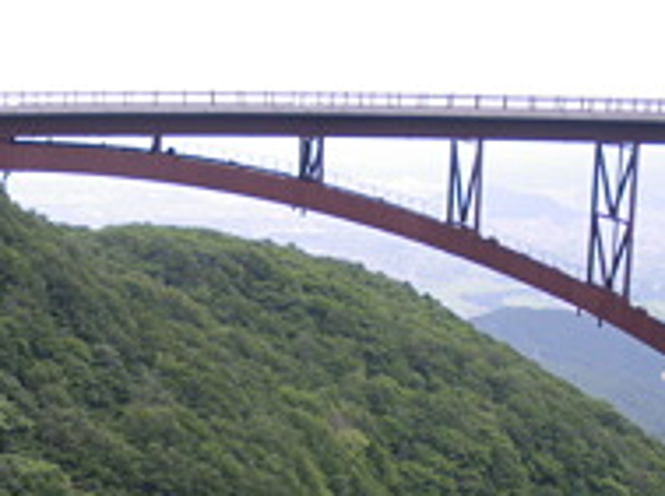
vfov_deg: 16.5
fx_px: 1649
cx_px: 90
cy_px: 566
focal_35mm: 86
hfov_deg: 22.3
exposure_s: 1/80
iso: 64
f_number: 3.5
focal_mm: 6.3
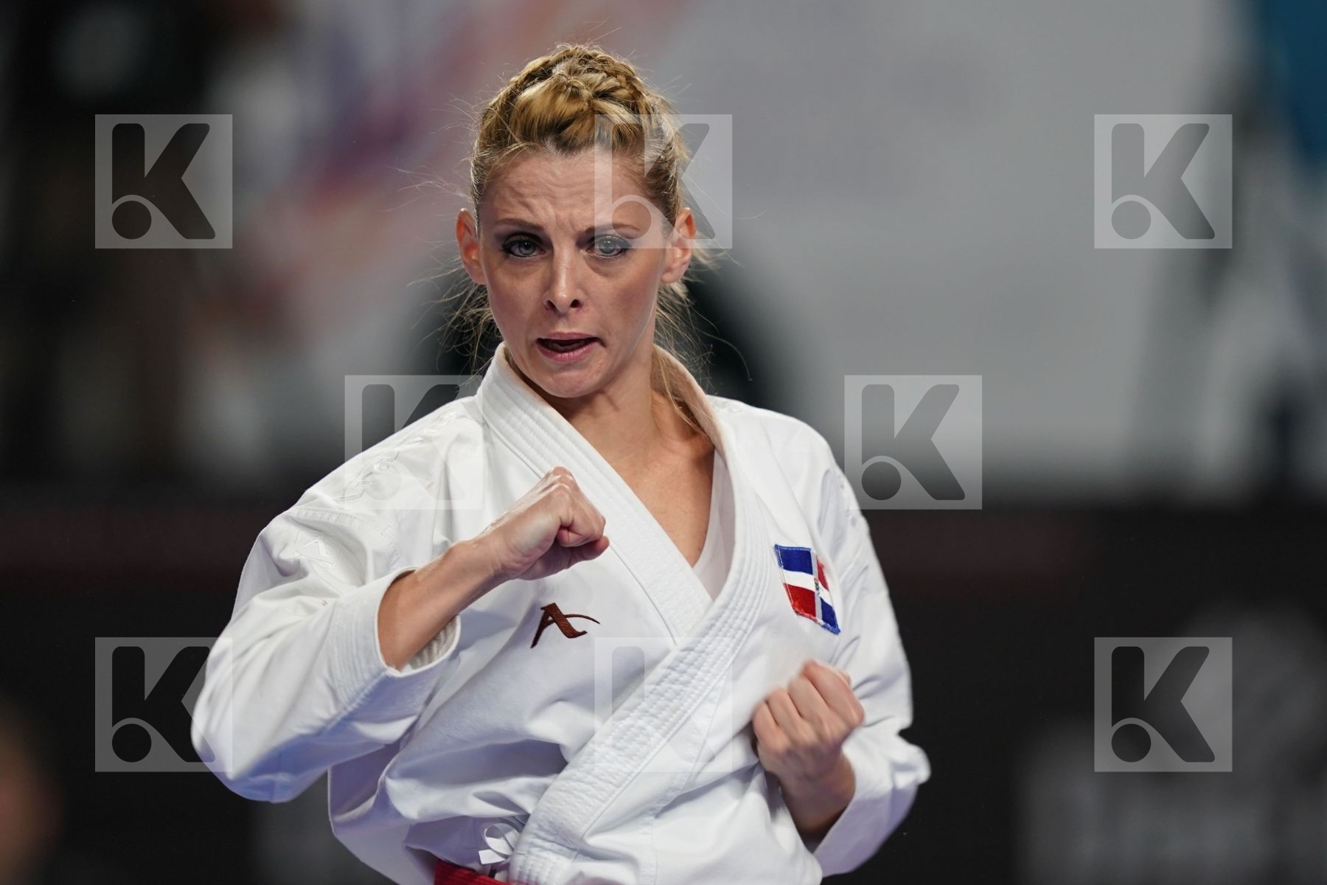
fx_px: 22115
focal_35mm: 600
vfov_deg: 2.3
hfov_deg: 3.4
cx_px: 664
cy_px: 442
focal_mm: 400
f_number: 2.8
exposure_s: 1/500
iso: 800
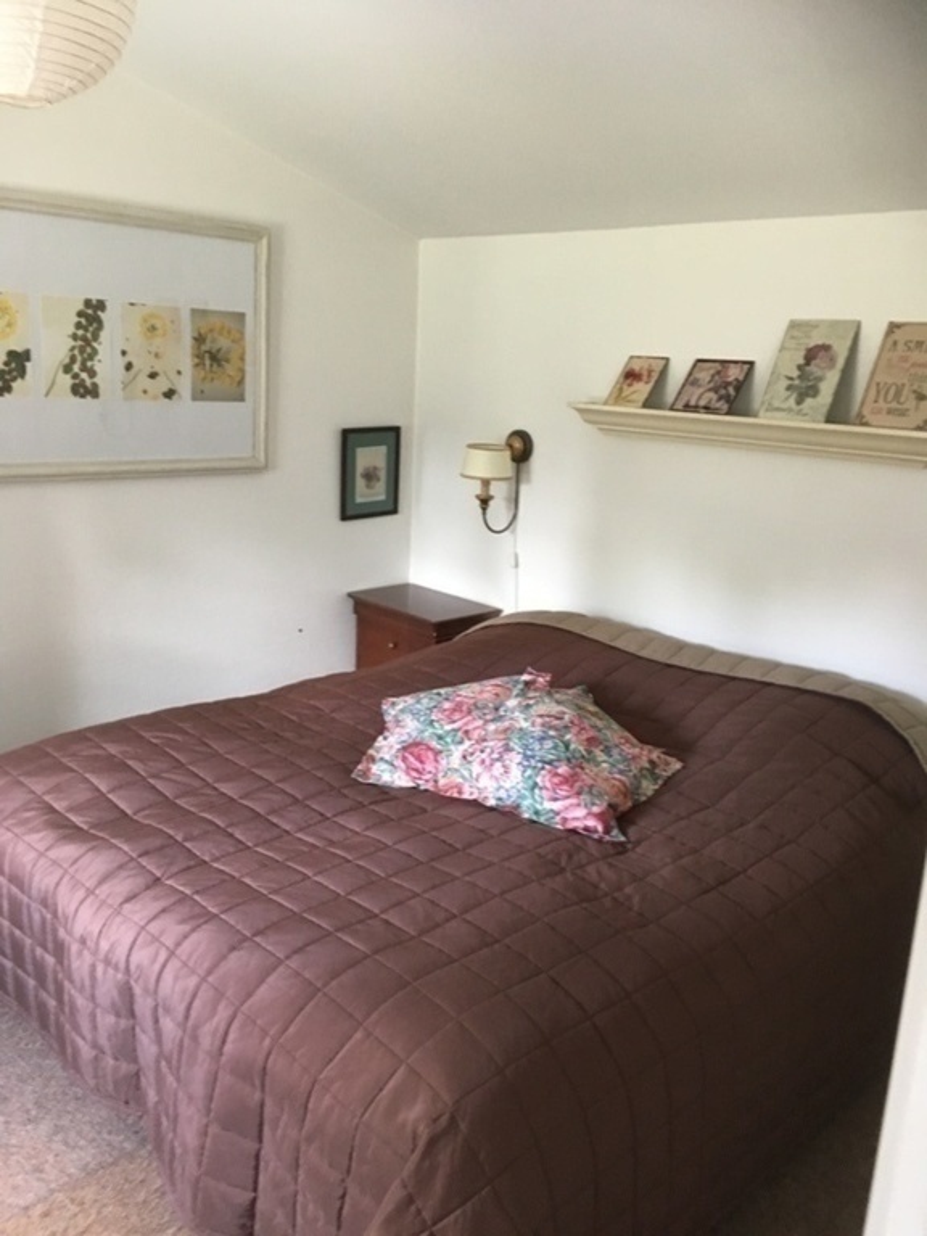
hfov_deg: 48.2
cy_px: 618
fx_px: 1035
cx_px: 464
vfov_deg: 61.7
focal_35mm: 29
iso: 160
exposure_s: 1/33
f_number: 2.2
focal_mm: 4.15
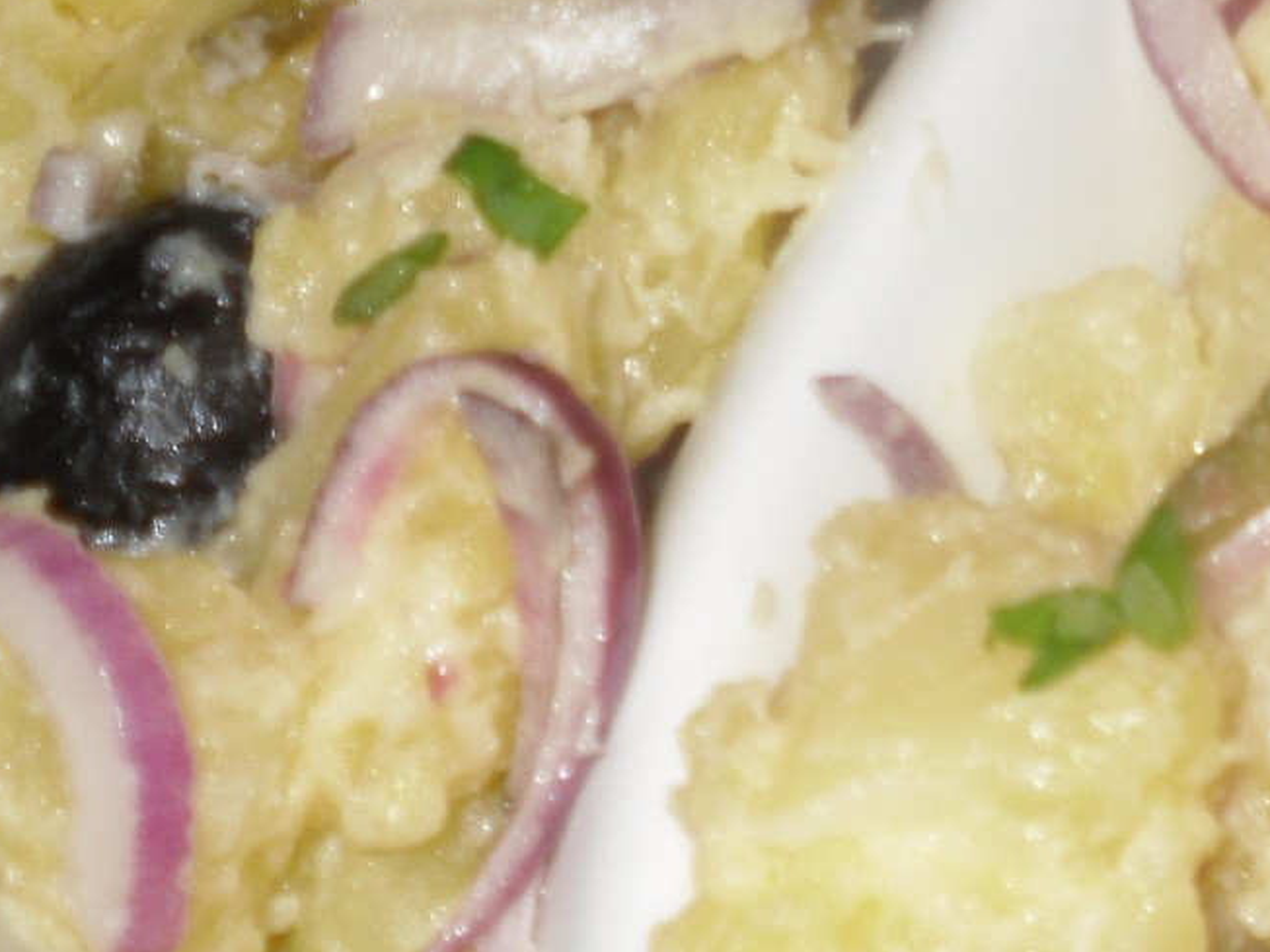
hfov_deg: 16.5
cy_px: 302
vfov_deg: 13.4
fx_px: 4036
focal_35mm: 110
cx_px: 1817
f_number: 3
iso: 80
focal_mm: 6.3
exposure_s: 1/45
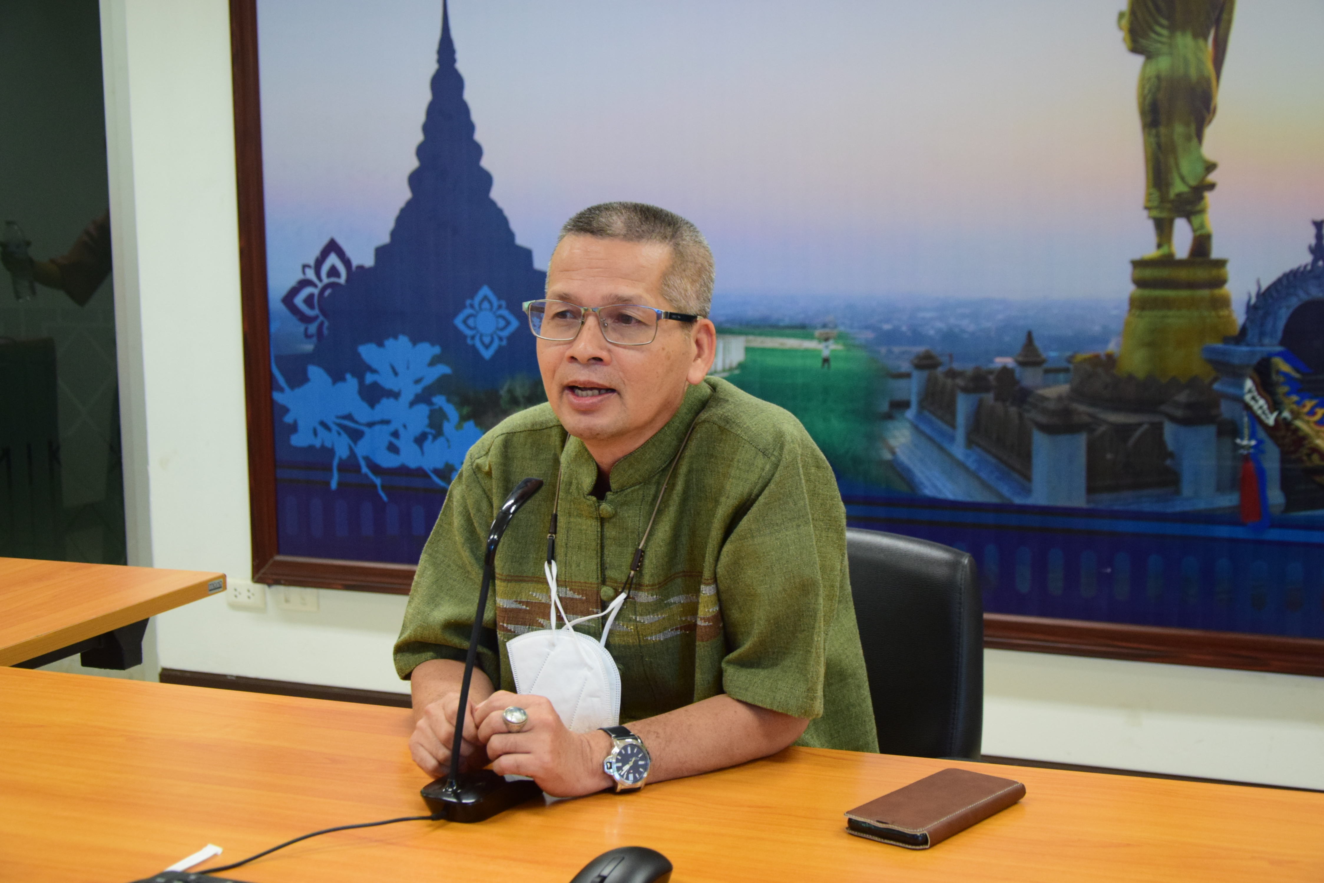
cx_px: 662
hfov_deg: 38.9
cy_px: 442
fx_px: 1876
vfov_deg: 26.5
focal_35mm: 51
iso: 1600
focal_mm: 34
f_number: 4.5
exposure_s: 1/80
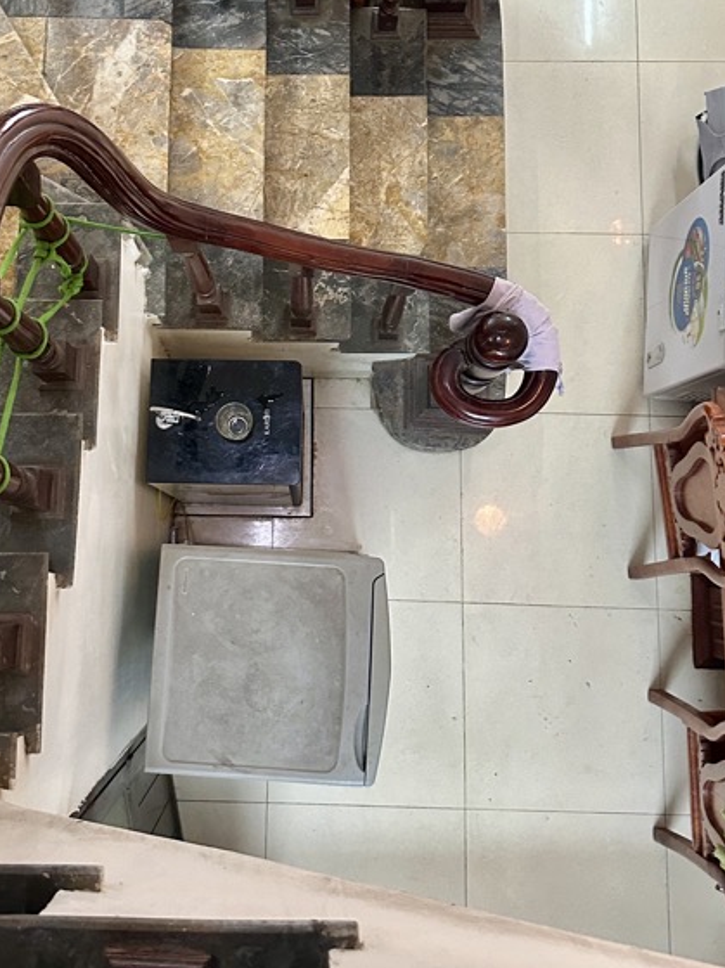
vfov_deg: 42.3
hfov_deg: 32.7
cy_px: 317
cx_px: 261
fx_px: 1229
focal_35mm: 44
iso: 500
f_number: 1.78
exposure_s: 1/50
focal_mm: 6.86
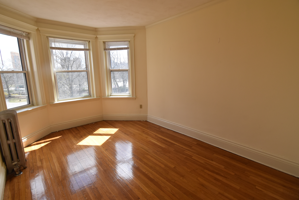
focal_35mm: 16
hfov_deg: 94.9
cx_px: 150
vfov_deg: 72.2
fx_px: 137
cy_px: 100
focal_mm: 11
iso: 400
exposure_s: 1/200
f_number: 7.1
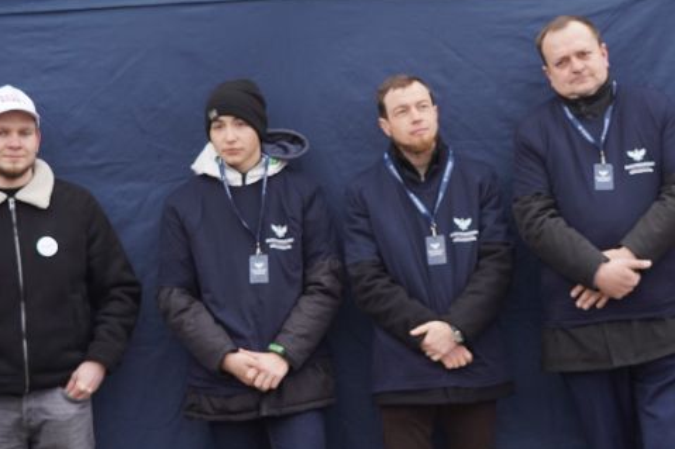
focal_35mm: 114
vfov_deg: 12.0
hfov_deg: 17.8
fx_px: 2137
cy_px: 243
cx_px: 533
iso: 125
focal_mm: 42
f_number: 4
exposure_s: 1/100
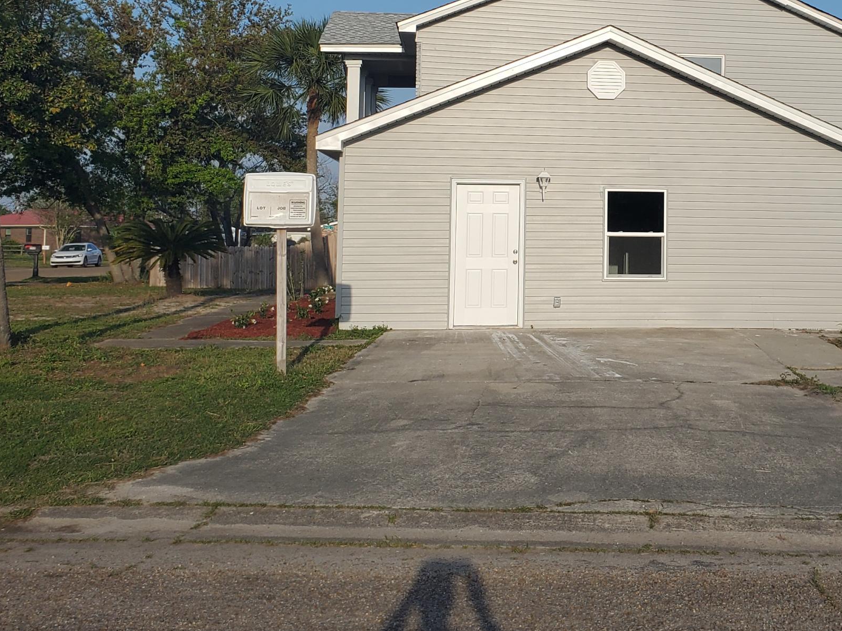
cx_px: 673
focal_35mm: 49
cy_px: 146
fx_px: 1192
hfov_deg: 37.5
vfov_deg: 29.1
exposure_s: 1/2054
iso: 50
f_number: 2.4
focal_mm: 4.3
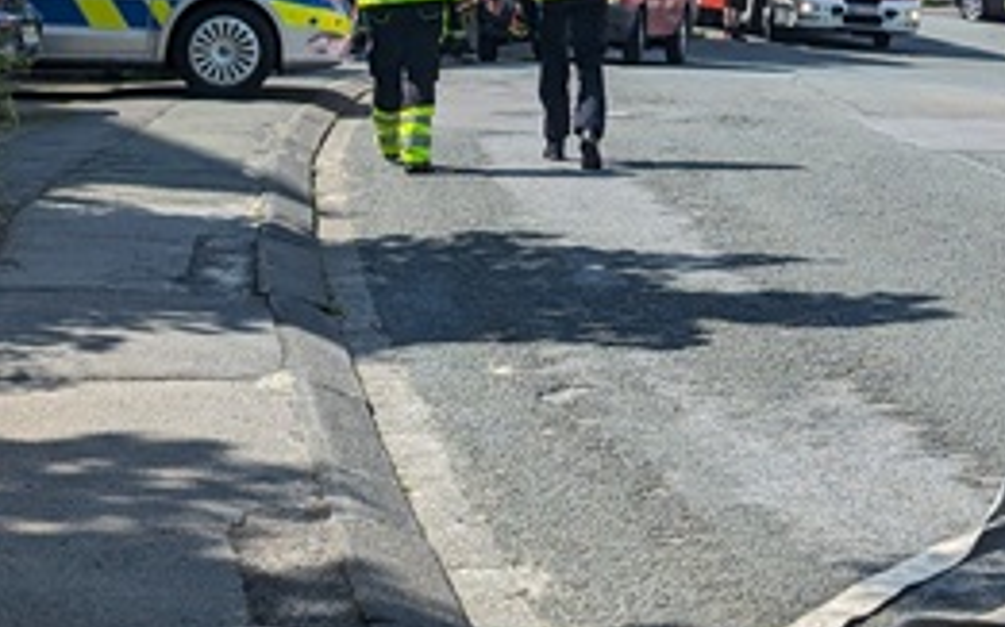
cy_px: -60
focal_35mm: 125
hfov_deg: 16.6
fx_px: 3423
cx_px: 735
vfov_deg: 10.4
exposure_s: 1/2710
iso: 43
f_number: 1.85
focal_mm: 6.81
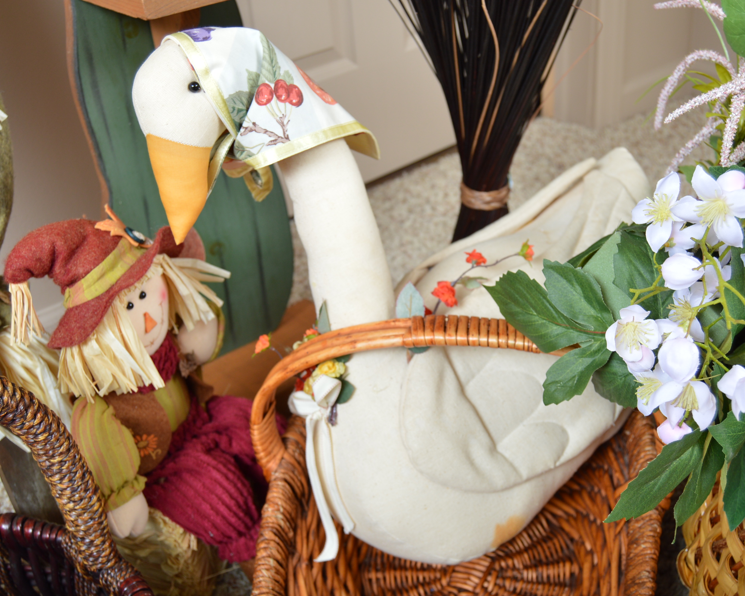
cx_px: 398
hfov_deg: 44.8
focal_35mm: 41
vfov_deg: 36.5
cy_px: 299
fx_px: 904
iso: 200
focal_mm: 24
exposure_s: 1/200
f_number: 3.8
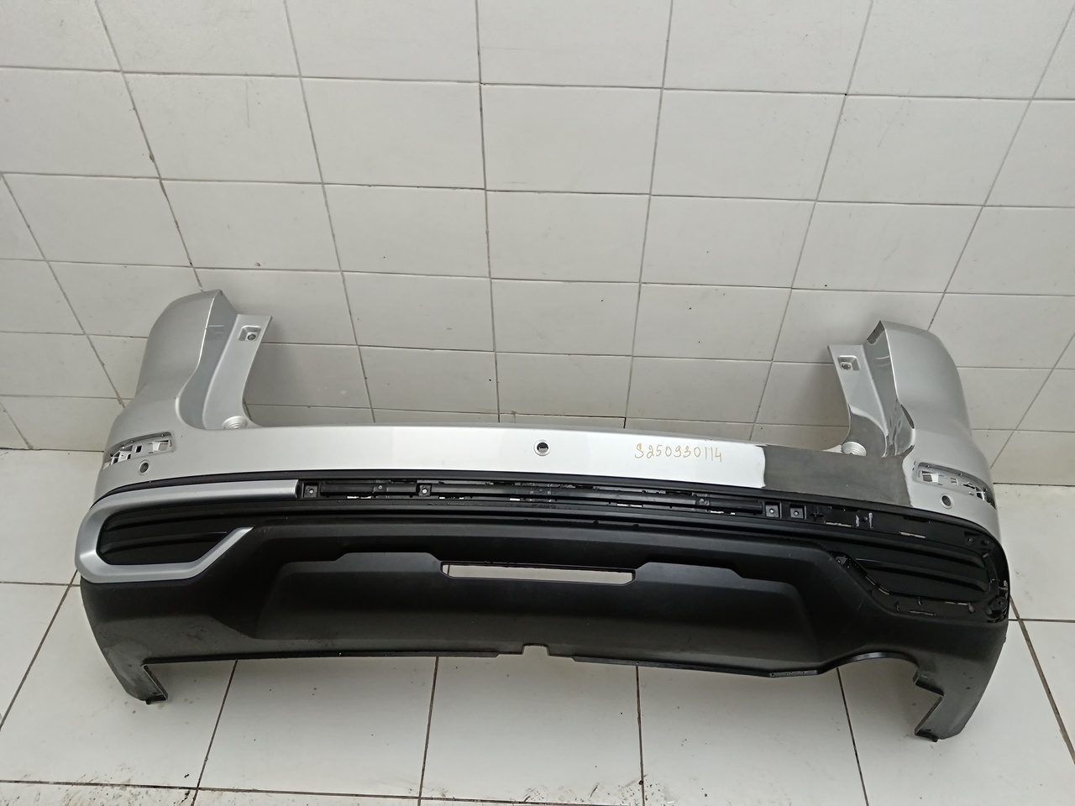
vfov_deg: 51.4
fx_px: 838
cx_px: 538
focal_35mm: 27
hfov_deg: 65.3
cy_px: 403
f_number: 1.9
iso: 289
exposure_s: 1/100
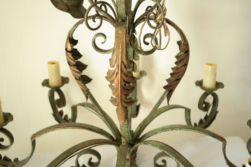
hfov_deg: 40.3
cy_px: 84
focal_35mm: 49
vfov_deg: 27.5
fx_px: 342
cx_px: 126
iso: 800
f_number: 5.6
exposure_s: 1/40
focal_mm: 32
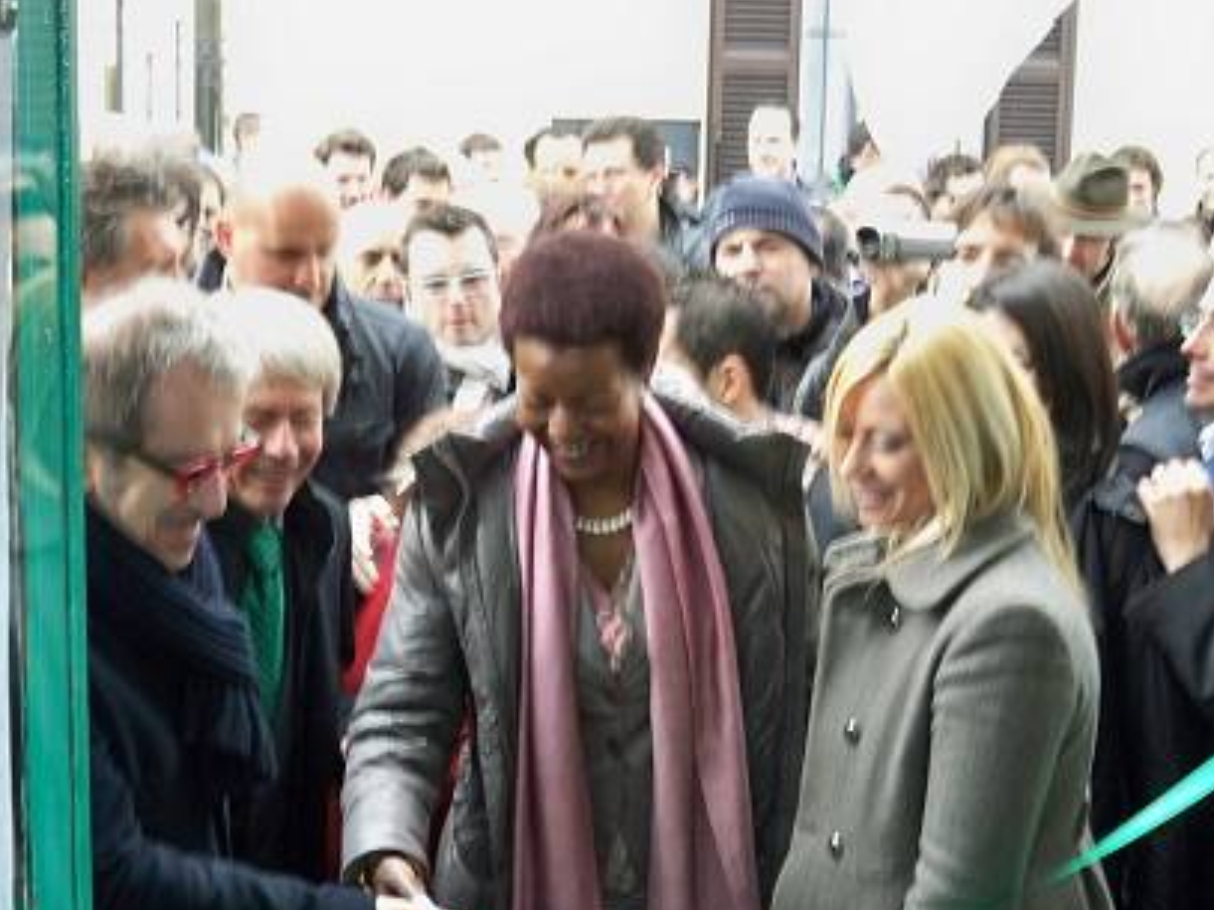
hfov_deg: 27.8
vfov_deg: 21.0
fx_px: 2454
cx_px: 576
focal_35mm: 70
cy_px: 550
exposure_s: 1/30
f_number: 4
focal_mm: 12.3
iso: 250
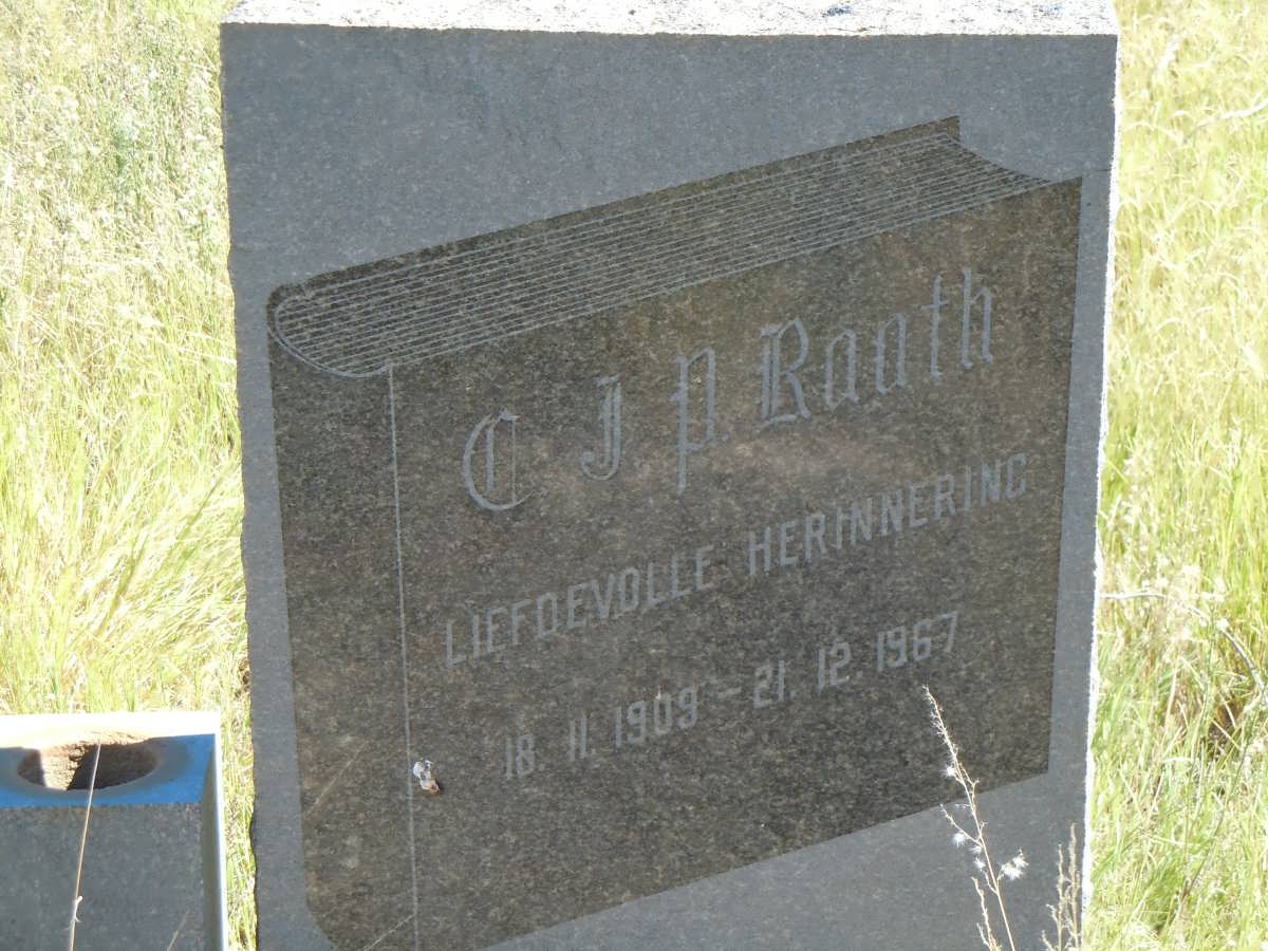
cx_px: 634
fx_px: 3736
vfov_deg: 14.5
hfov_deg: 19.3
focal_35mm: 102
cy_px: 476
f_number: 4.5
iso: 200
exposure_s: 1/200
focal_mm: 18.3
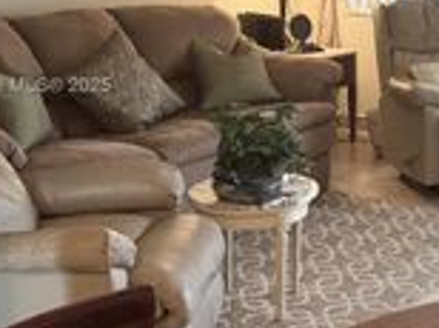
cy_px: 87
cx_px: 539
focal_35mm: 78
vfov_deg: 18.7
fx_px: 988
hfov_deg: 22.8
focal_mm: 6.76
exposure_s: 1/60
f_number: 1.78
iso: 160
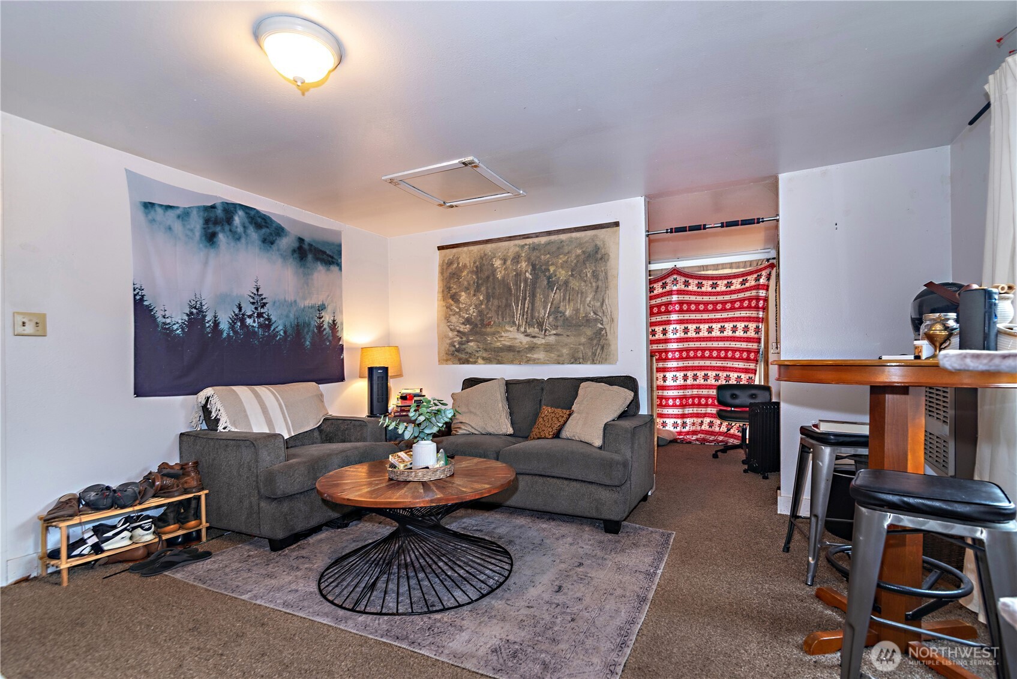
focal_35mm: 17
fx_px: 480
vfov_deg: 70.5
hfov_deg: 93.3
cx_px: 508
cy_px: 340
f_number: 4.5
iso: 200
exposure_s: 1/20
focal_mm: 17
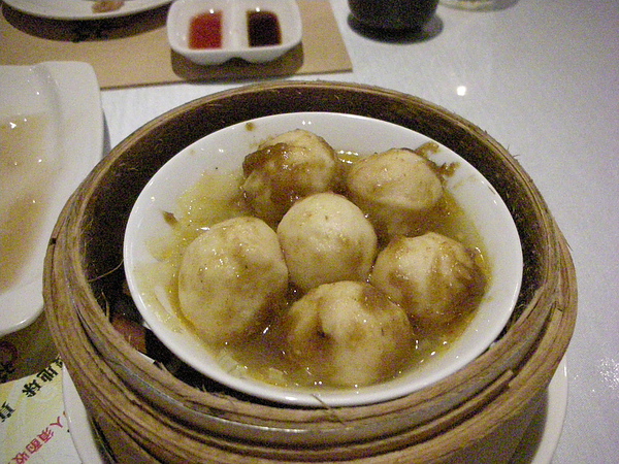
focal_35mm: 35
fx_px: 626
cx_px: 310
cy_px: 232
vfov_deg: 40.7
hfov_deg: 52.6
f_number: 2.8
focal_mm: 5.8
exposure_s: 1/74.6
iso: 1600
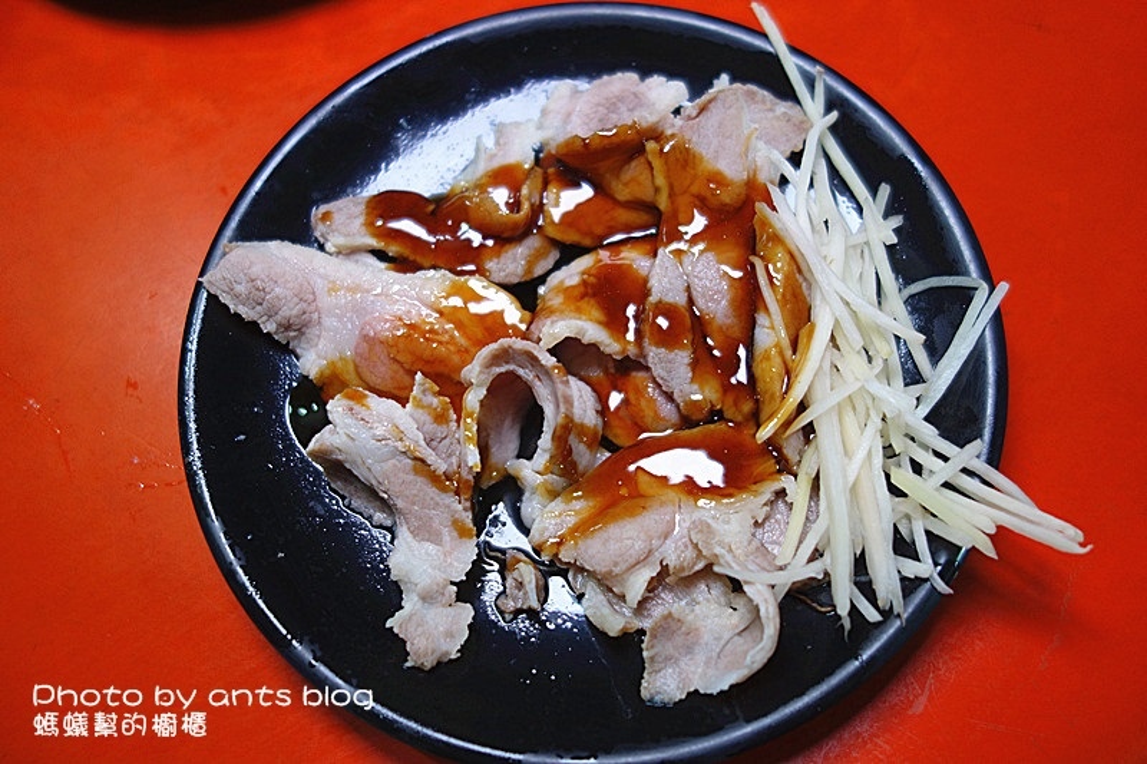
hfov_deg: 65.5
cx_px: 574
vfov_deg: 46.4
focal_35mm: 28
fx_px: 892
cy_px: 382
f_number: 1.8
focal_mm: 10.4
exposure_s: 1/40
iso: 125
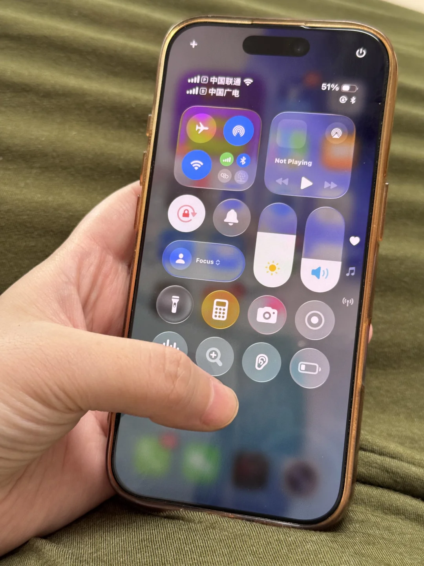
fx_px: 784
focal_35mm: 48
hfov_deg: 30.3
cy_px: 283
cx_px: 212
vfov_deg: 39.7
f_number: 1.78
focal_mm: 6.76
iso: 125
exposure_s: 1/60
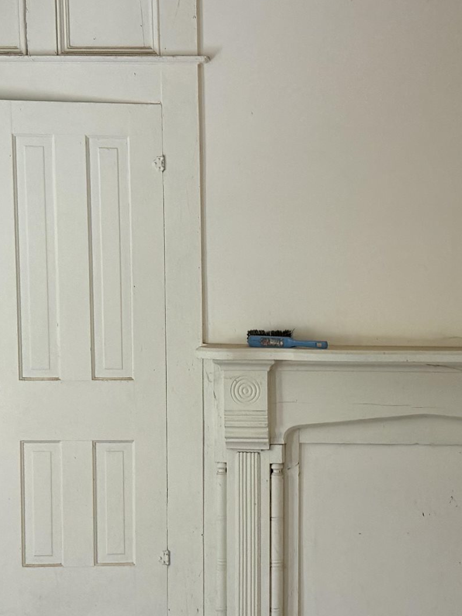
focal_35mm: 70
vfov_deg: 27.7
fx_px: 1245
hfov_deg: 20.6
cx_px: 410
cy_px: 376
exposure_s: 1/115
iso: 200
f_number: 1.78
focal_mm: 6.76
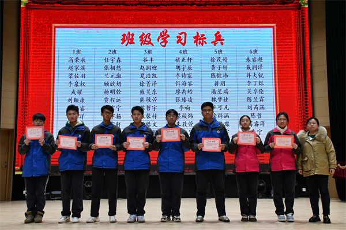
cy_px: 115
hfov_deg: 43.6
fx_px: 432
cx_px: 173
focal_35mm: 45
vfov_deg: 29.9
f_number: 6.3
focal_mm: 30
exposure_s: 1/1000
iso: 3200
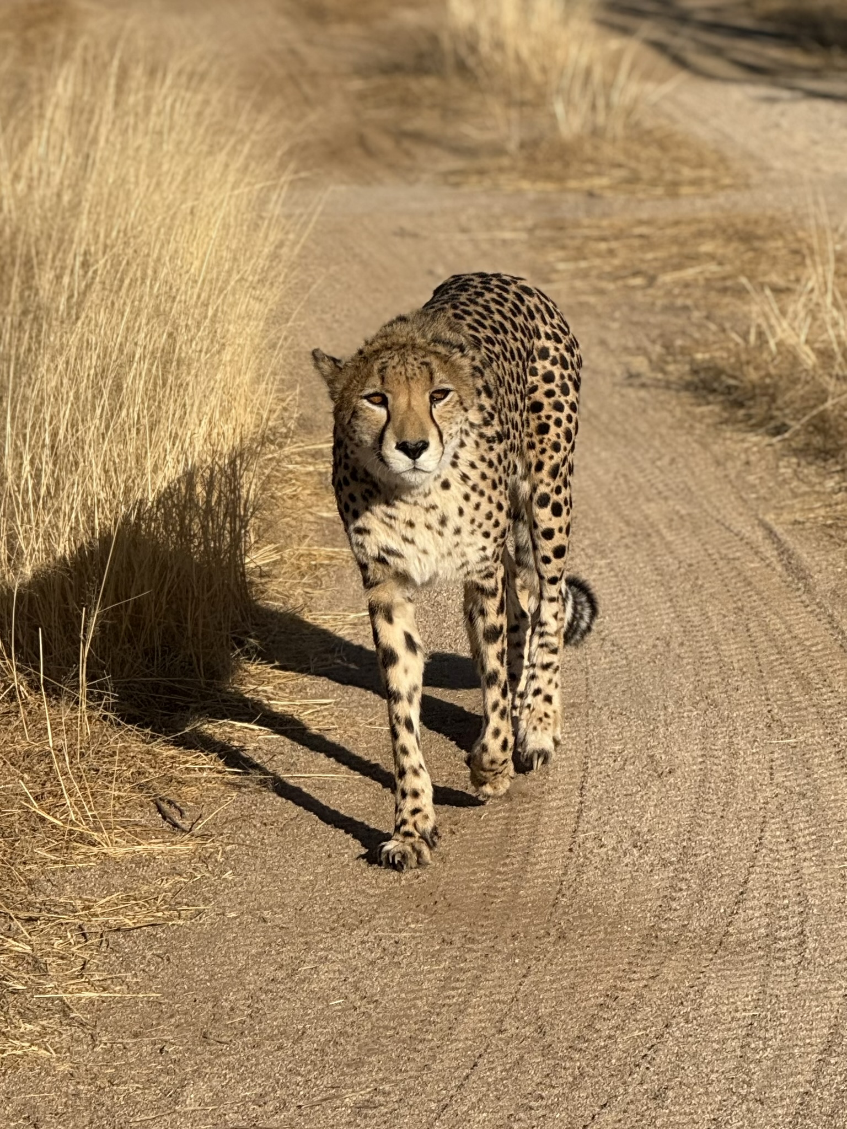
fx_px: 3915
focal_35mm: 120
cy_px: 564
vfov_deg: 16.4
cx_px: 424
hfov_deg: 12.3
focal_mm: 15.66
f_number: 2.8
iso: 50
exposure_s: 1/2358
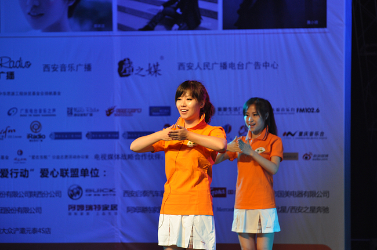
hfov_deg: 6.9
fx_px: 3136
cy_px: 125
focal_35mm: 300
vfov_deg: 4.6
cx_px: 188
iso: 400
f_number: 3.2
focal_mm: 200
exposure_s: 1/160
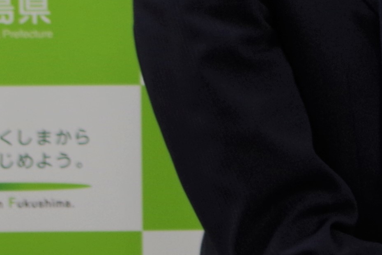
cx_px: 684
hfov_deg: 7.7
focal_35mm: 259
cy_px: 43
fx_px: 2748
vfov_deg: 5.3
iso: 200
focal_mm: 32.5
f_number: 4
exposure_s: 1/60
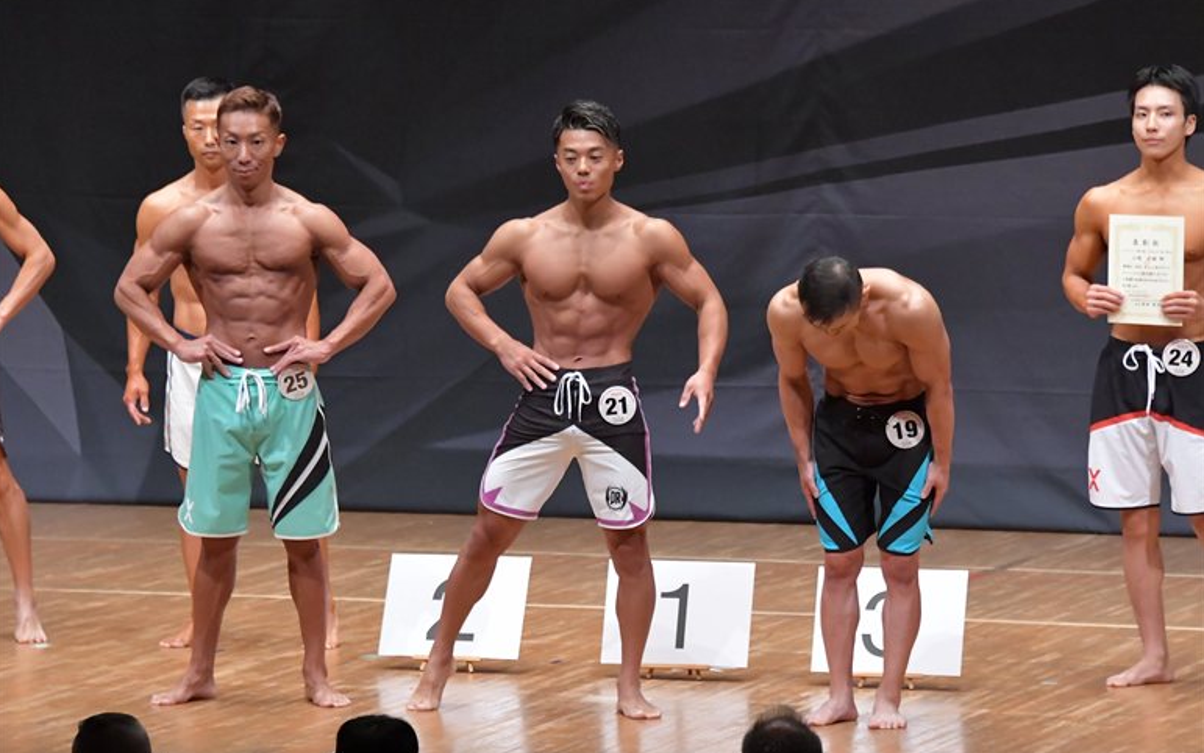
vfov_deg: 5.0
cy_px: 392
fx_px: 8565
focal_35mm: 261
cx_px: 600
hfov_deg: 8.0
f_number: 5.6
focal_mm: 170
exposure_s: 1/400
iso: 8000
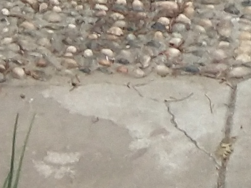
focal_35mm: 247
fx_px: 1792
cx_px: 666
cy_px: -482
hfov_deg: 7.3
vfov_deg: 5.5
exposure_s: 1/100
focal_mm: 3.69
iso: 64
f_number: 2.2
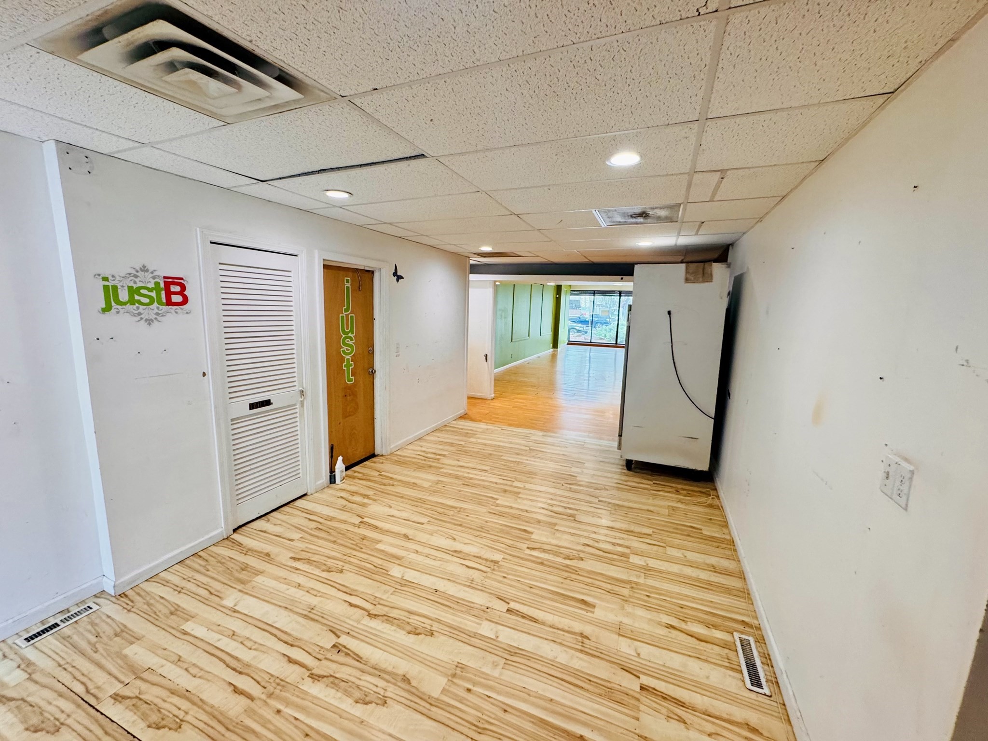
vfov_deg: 85.7
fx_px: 400
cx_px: 494
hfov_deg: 102.1
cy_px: 370
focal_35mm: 14
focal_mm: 2.22
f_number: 2.2
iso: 250
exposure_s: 1/120
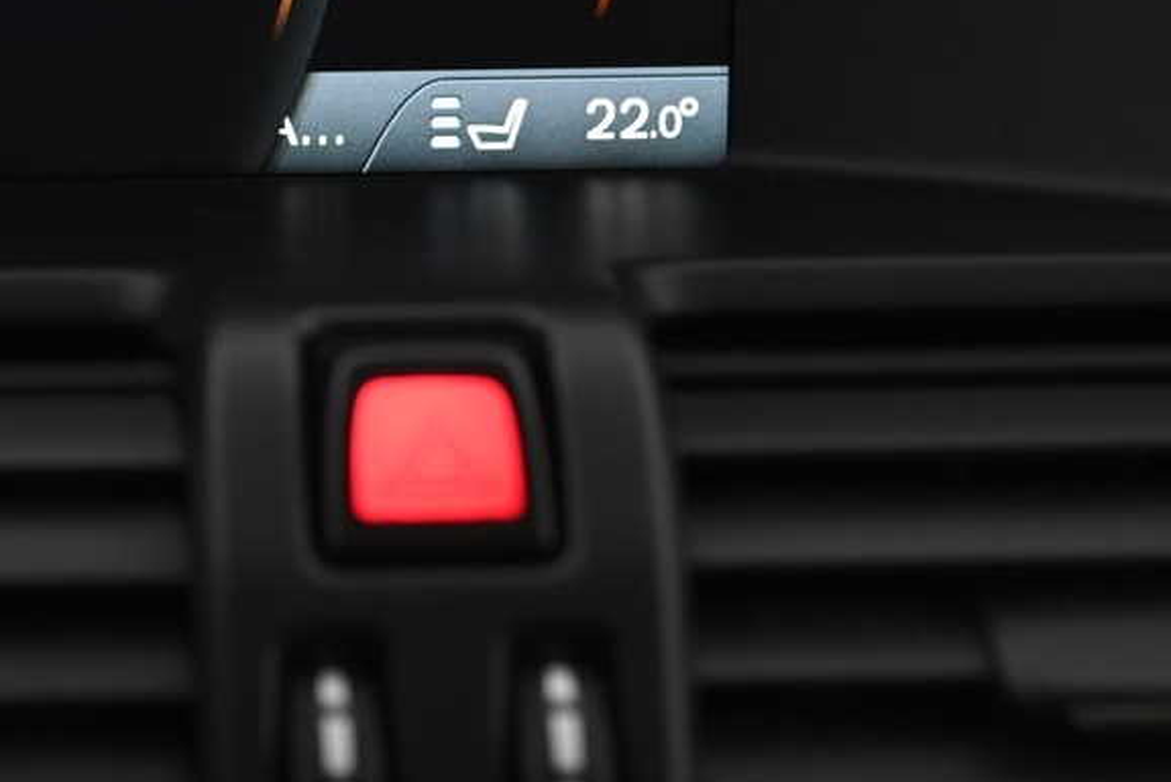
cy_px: 98
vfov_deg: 9.7
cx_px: 153
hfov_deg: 14.4
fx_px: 4589
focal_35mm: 141
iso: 2000
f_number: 4
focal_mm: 50
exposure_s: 1/25
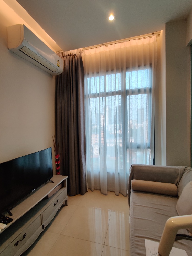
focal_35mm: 13
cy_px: 128
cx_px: 96
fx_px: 96
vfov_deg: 106.2
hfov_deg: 89.9
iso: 160
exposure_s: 1/50
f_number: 2.2
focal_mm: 2.25
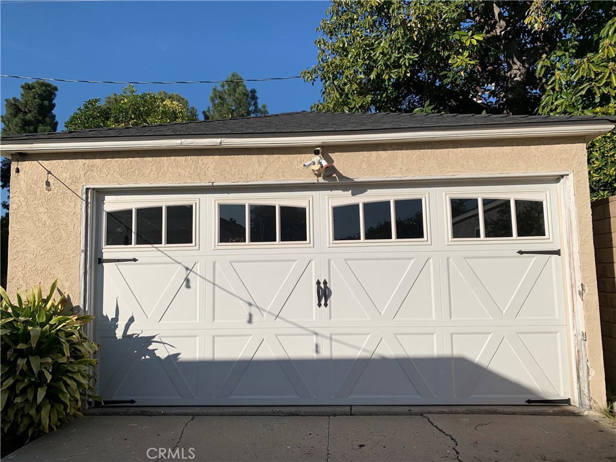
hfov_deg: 67.3
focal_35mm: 26
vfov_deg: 53.1
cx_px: 308
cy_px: 231
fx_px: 463
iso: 25
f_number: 1.8
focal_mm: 4.25
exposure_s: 1/4464
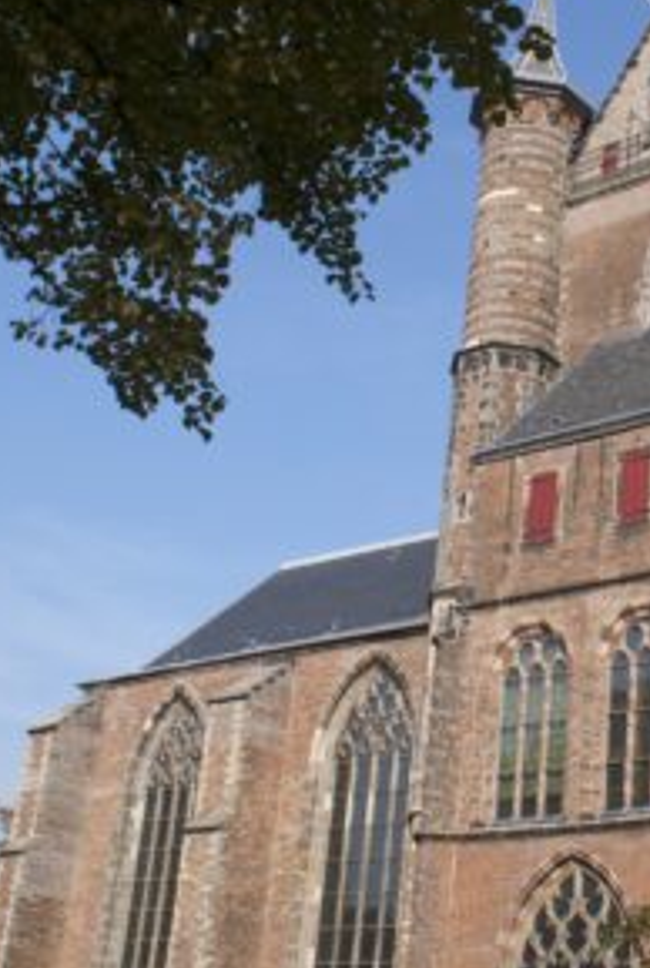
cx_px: 630
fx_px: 1509
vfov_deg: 35.2
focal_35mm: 56
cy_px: 315
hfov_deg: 23.4
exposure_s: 1/80
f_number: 10
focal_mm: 18
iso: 100
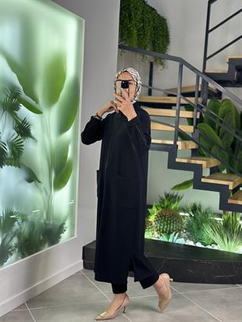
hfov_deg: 30.3
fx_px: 447
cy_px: 161
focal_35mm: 48
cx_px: 121
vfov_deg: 39.6
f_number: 1.78
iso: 80
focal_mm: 6.86
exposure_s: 1/136
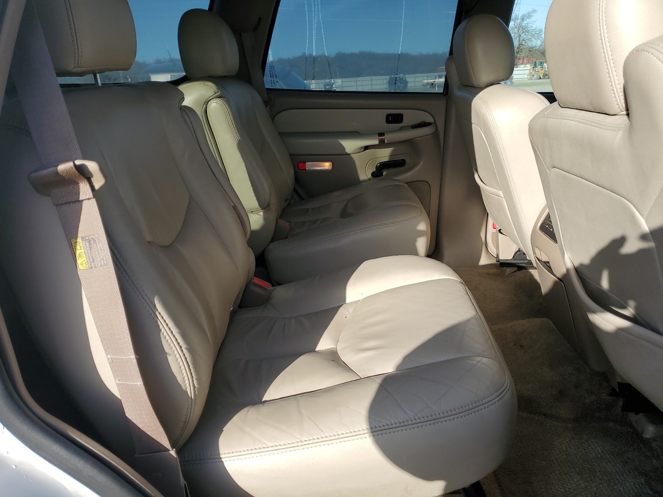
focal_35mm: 26
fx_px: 498
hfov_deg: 67.3
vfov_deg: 53.1
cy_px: 248
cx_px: 332
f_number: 1.5
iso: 50
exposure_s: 1/1429
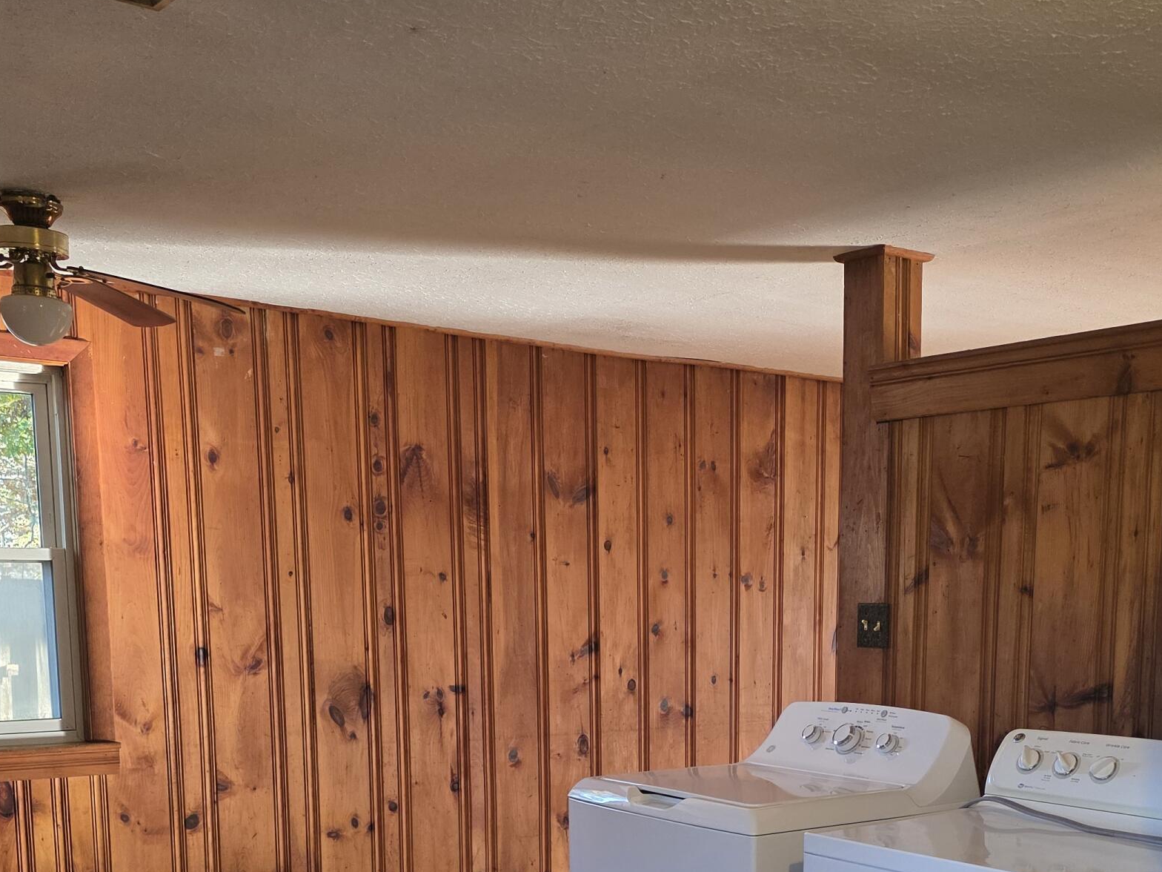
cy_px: 790
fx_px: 1477
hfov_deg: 42.6
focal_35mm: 44
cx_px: 735
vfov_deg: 31.3
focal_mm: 6.3
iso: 200
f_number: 1.7
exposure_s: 1/120
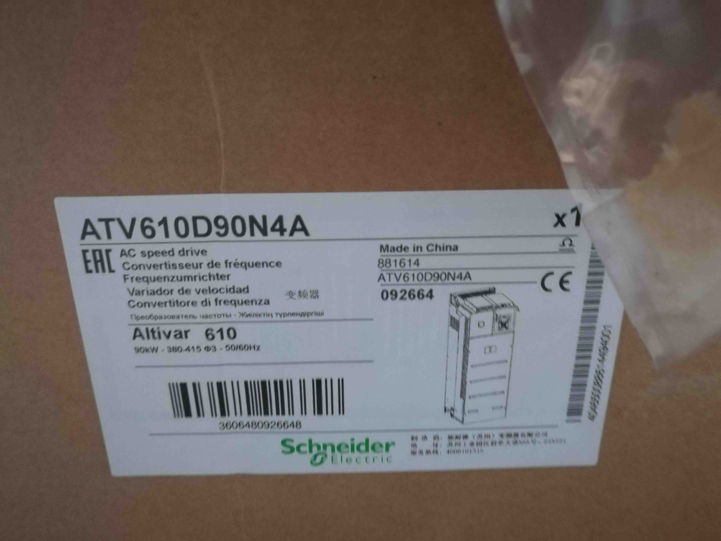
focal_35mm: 27
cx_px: 360
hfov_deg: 65.3
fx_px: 562
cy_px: 270
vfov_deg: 51.4
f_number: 2
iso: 1000
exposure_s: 1/14.3
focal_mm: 4.04
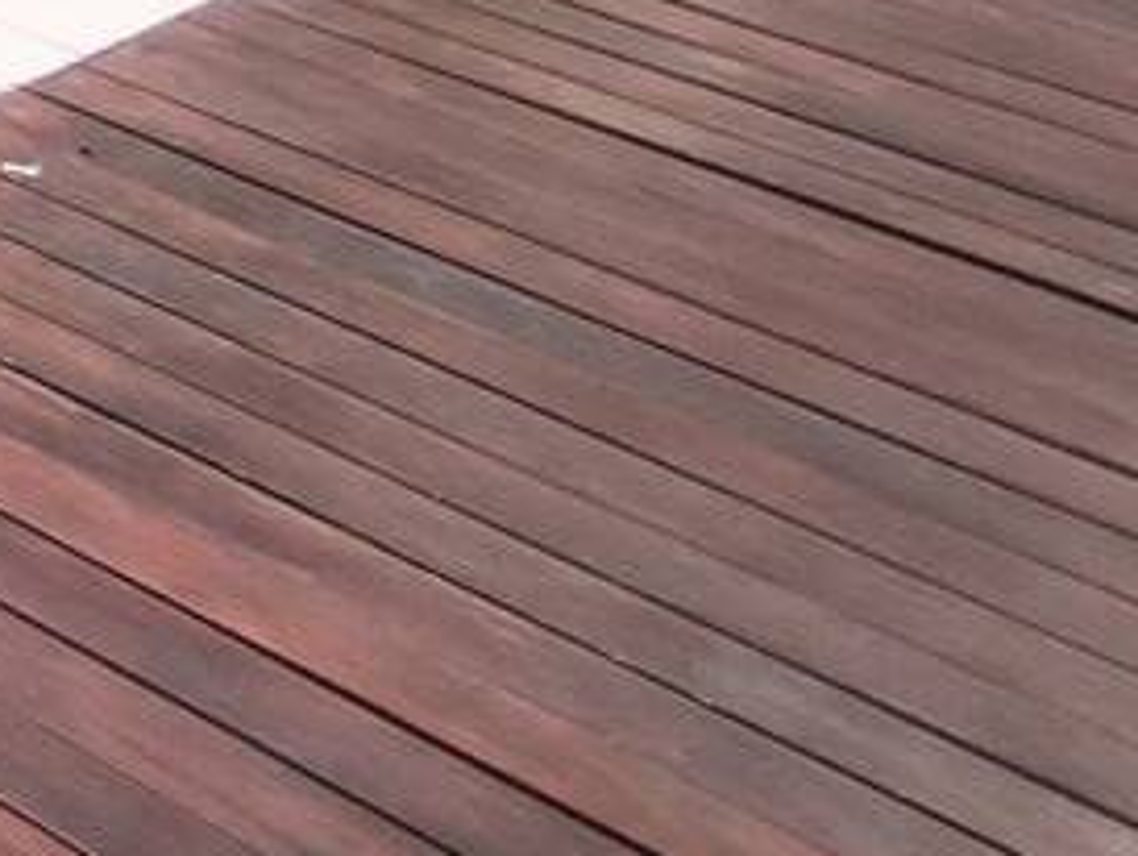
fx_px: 2764
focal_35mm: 84
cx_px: -1753
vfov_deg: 16.2
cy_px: -391
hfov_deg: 13.9
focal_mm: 1.65
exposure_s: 1/1398
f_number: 2.2
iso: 50
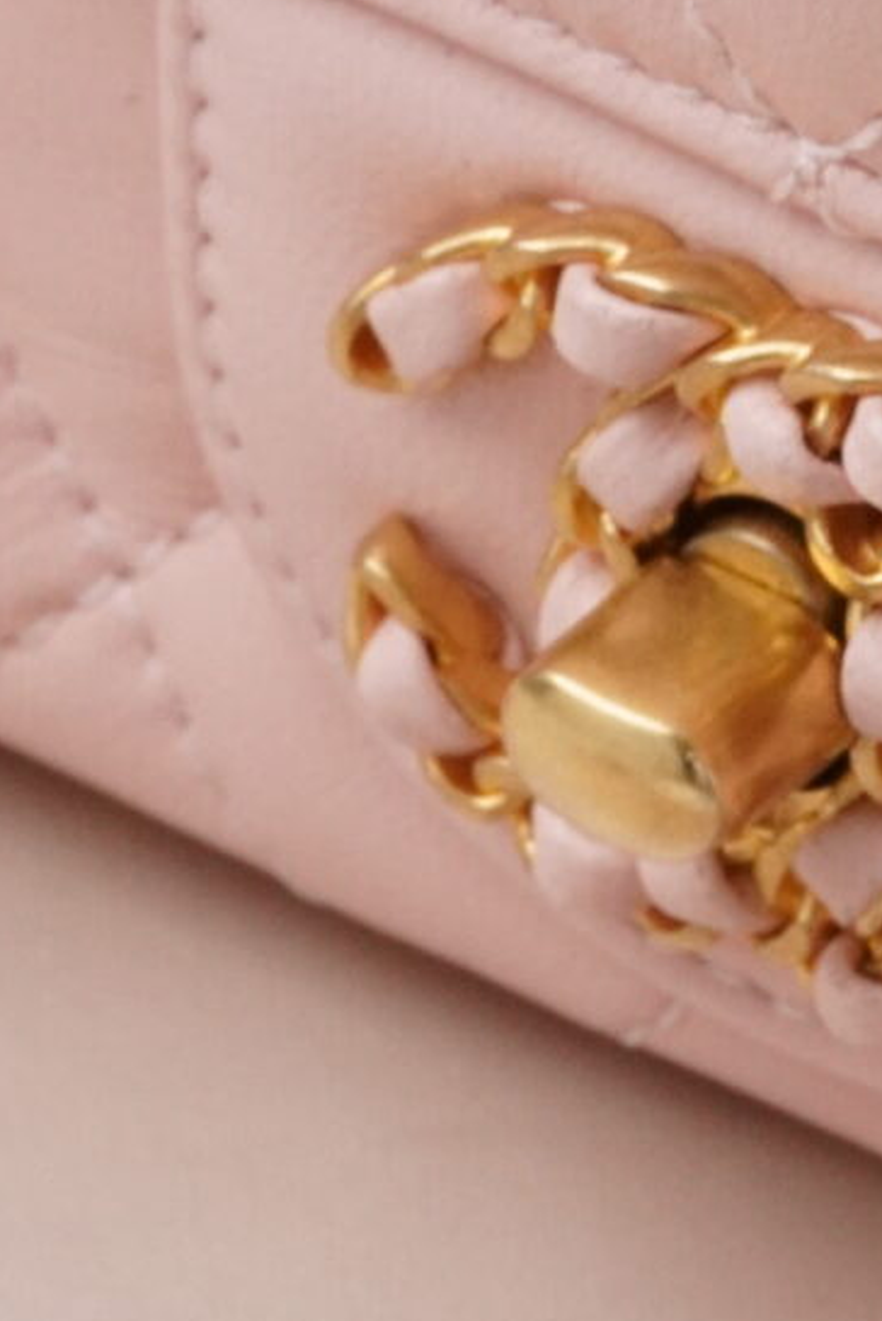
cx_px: 1540
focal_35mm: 493
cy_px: -1066
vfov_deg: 4.1
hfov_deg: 2.8
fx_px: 18093
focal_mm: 70
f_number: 11
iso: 1600
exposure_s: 1/160
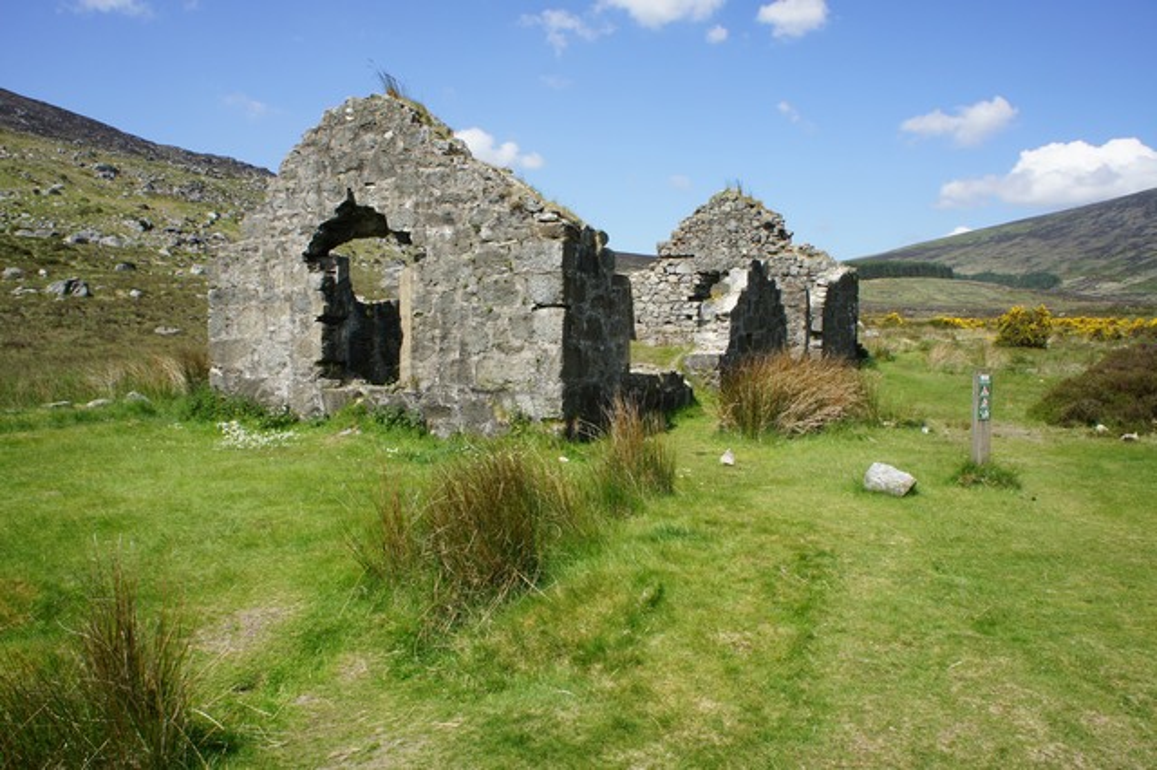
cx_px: 578
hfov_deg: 67.4
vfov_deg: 47.9
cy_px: 385
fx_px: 867
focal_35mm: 27
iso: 200
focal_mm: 18
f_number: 11
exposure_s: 1/200
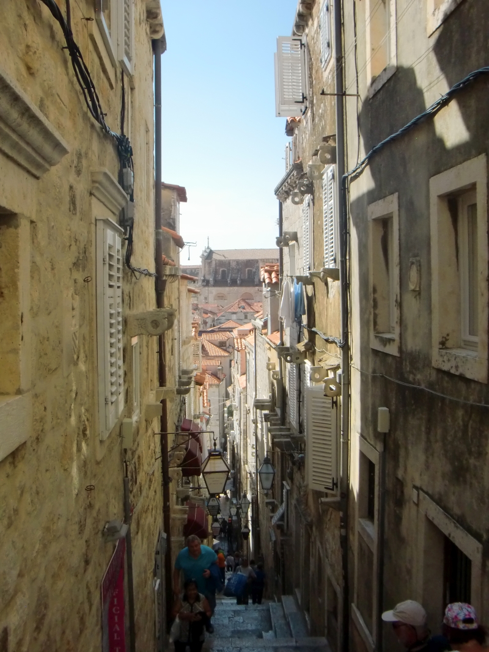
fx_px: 716
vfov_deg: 49.0
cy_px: 326
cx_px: 244
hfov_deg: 37.7
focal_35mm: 38
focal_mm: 6.66
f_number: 8.9
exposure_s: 1/200
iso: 100
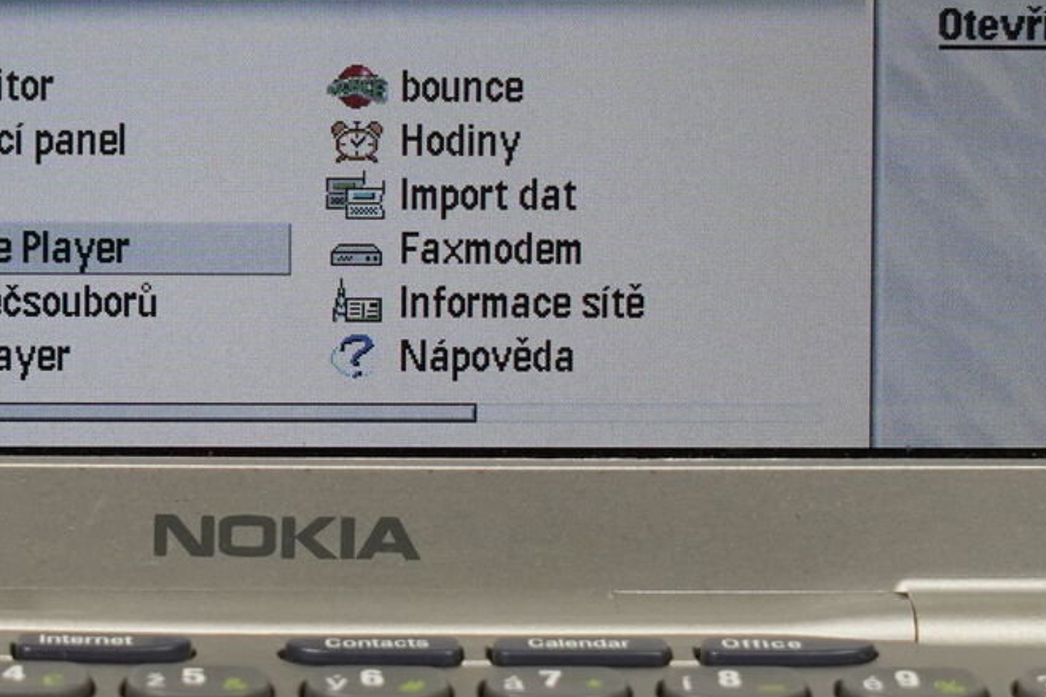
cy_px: 398
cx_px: 357
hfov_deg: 11.0
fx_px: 5433
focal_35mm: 187
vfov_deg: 7.3
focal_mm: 64
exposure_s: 1/200
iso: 1600
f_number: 8
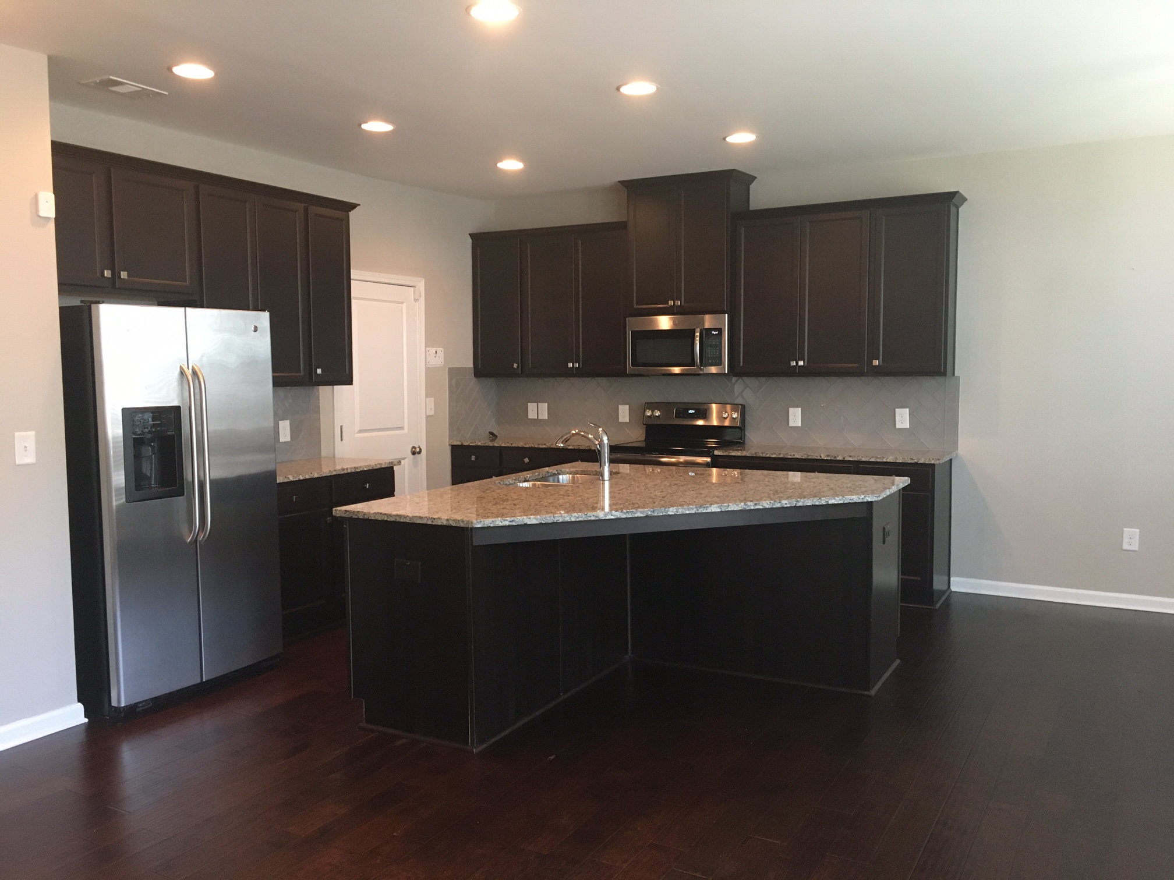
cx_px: 587
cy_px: 440
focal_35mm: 29
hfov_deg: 61.7
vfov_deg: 48.2
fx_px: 984
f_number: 2.2
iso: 160
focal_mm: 4.15
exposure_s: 1/30
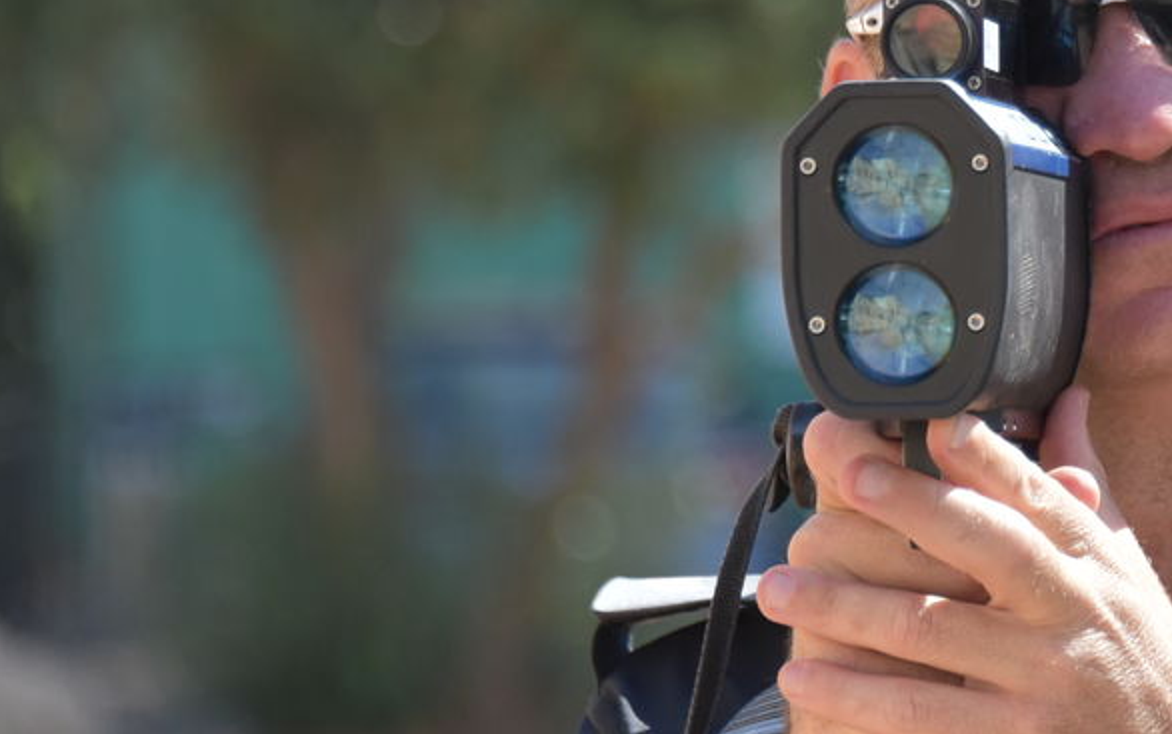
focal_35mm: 438
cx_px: 1166
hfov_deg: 4.8
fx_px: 13998
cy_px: 278
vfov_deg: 3.0
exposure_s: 1/4000
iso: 2500
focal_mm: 180
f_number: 5.6
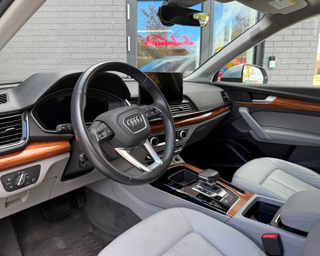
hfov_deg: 65.9
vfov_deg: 54.9
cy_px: 126
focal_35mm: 26
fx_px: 246
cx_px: 144
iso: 80
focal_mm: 6.76
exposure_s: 1/204
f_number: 1.78
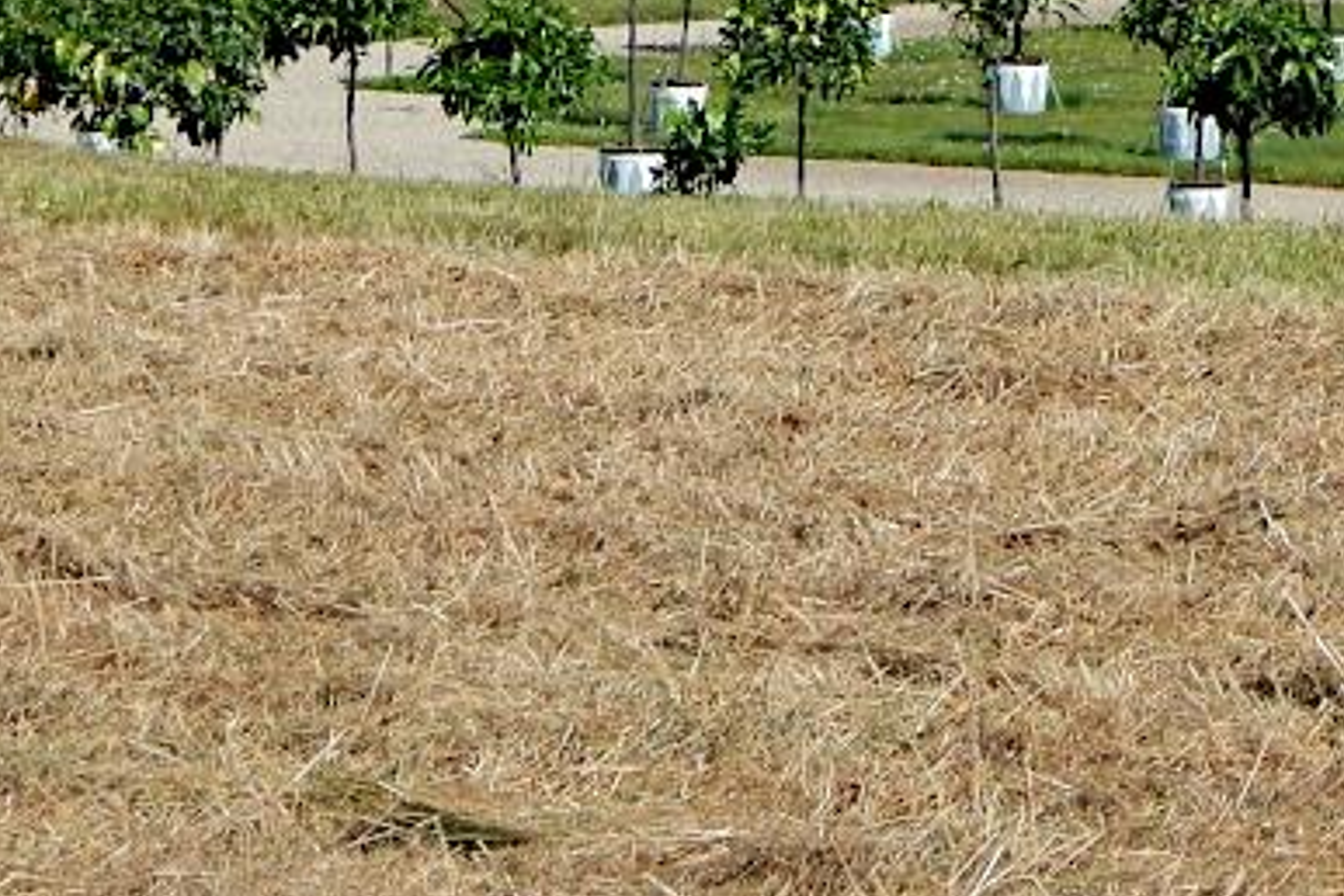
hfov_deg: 6.8
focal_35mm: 303
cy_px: -243
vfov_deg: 4.5
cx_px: 1122
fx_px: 11311
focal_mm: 16.6
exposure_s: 1/1000
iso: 125
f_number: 4.4
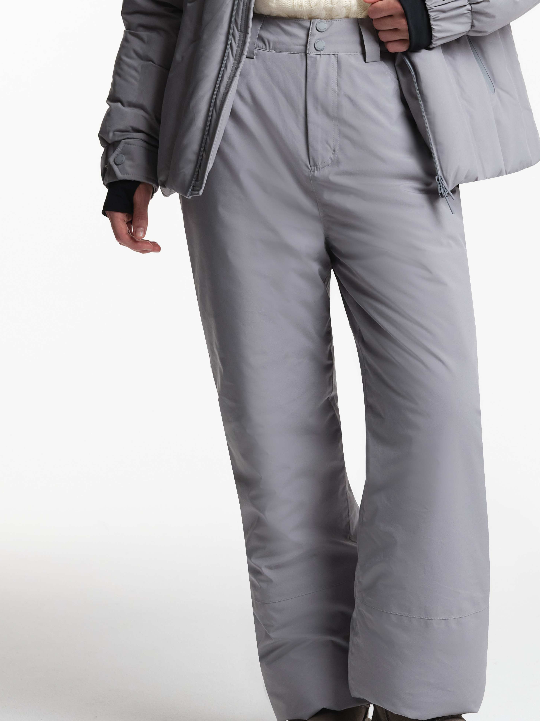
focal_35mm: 105
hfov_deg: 14.1
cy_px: 188
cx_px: 365
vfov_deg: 18.6
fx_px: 2184
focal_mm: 64
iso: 800
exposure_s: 1/250
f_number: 7.1
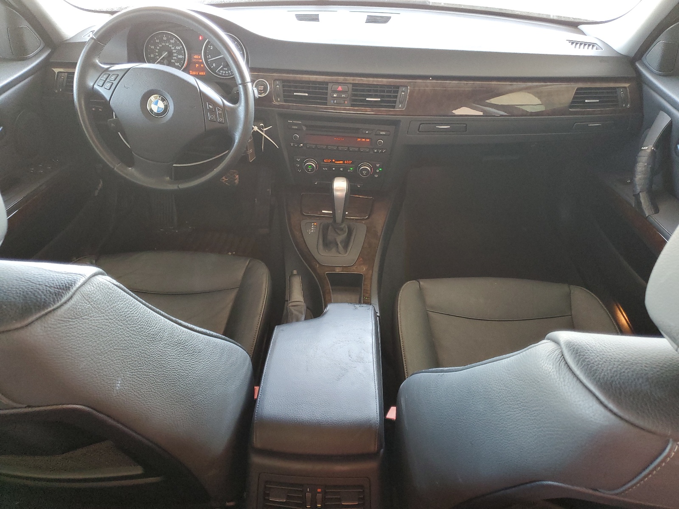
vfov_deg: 53.1
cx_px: 340
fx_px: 510
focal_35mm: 26
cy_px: 254
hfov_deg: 67.3
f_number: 1.5
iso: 160
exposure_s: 1/60.2
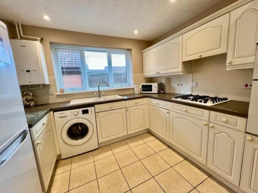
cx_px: 129
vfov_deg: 89.9
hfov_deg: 106.2
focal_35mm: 13
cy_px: 96
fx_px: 97
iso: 80
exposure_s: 1/100
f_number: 1.8
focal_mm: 1.57
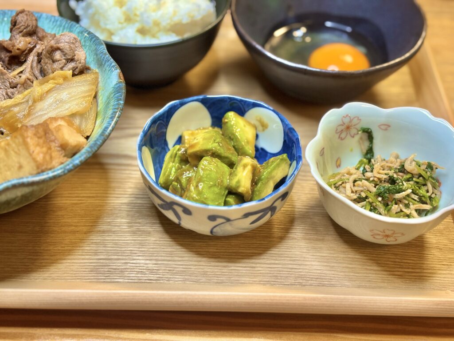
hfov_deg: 36.8
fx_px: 682
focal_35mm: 52
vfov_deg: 28.0
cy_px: 170
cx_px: 227
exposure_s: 1/60
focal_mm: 5.96
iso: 125
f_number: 1.6
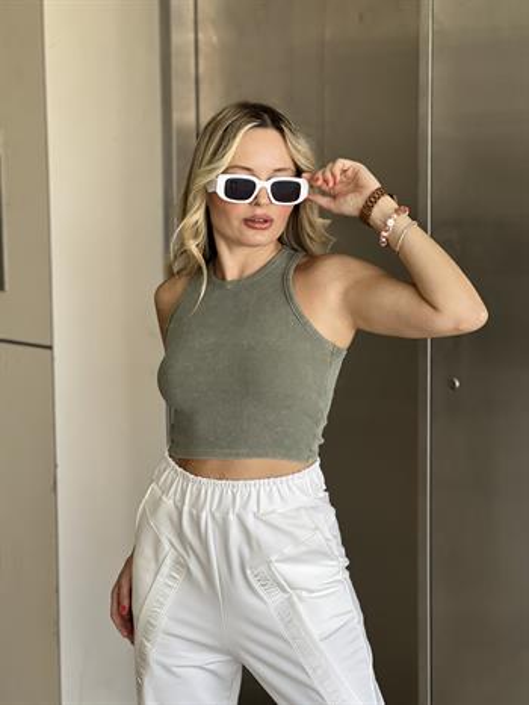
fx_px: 1568
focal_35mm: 77
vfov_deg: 25.3
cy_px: 352
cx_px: 264
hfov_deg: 19.2
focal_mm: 9
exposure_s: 1/121
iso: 125
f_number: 2.8
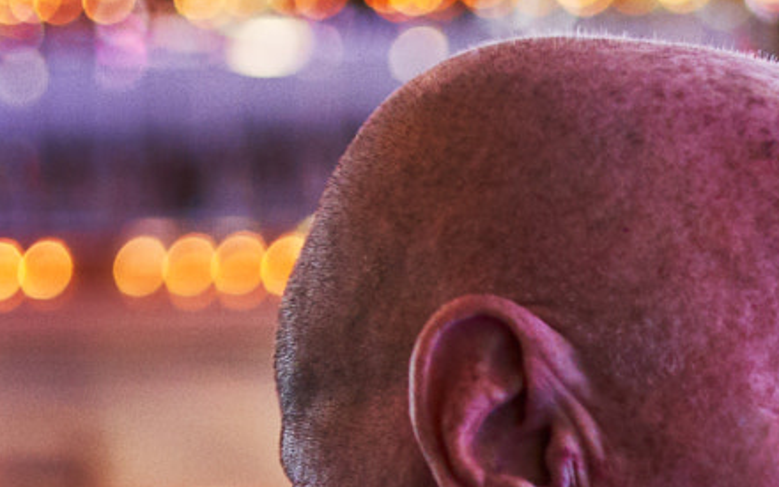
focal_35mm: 166
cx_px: 1188
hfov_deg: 12.0
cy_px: 1046
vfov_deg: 7.5
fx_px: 3524
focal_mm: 35
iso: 640
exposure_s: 1/320
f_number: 1.4
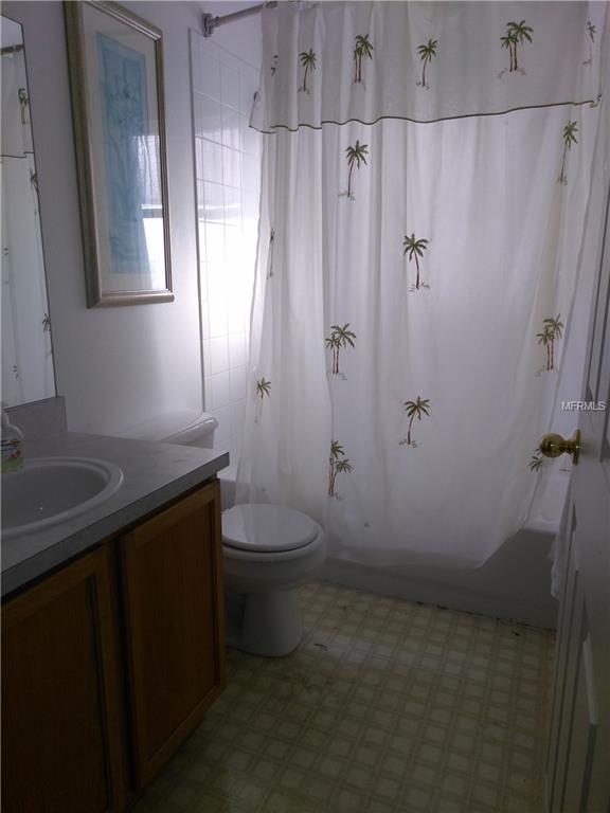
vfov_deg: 81.7
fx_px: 470
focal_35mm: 20
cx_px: 305
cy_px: 406
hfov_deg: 66.0
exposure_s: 1/120
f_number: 2.2
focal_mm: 3.46
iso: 124
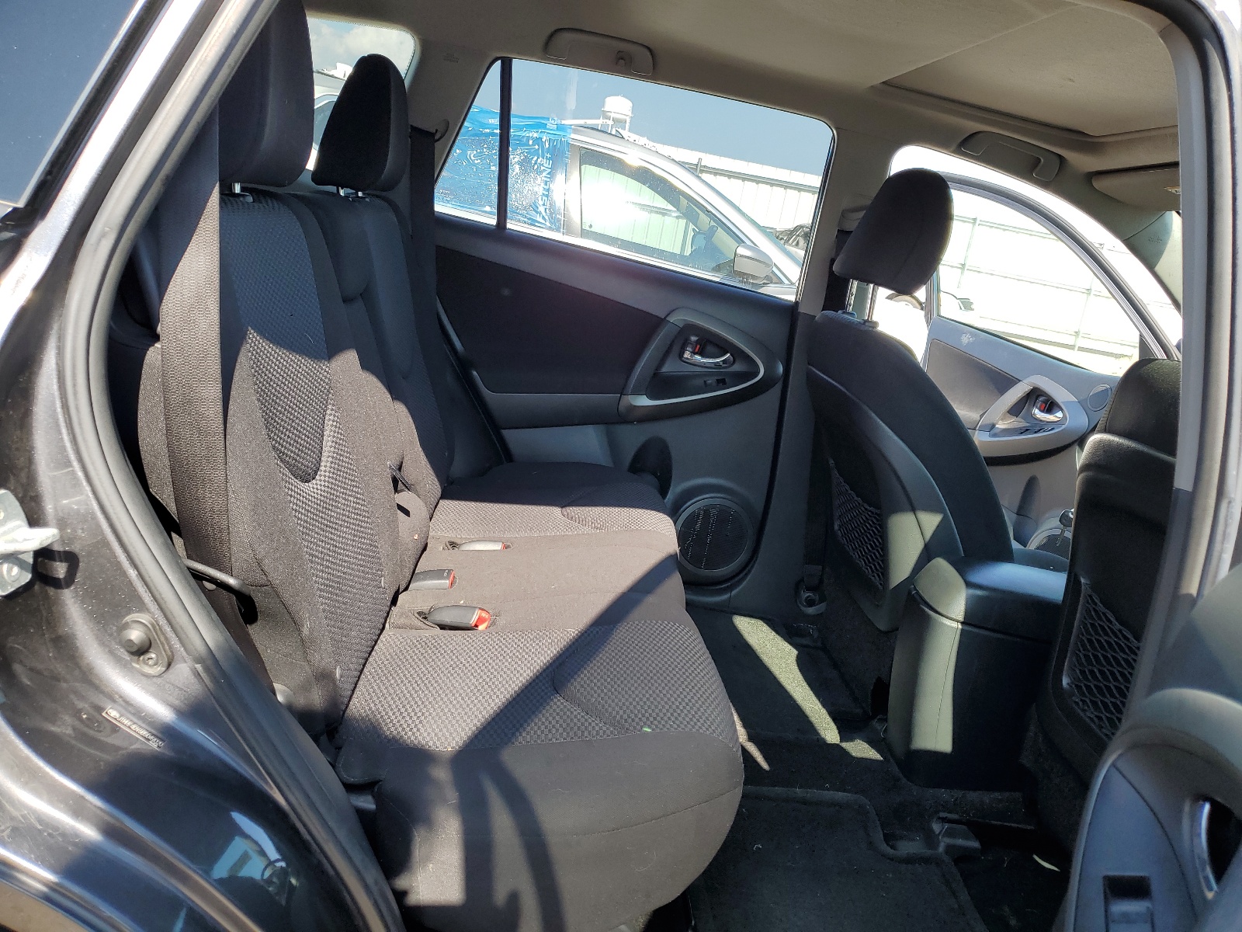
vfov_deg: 53.1
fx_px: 933
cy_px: 466
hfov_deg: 67.3
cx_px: 621
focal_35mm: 26
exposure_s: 1/625
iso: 50
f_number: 1.5
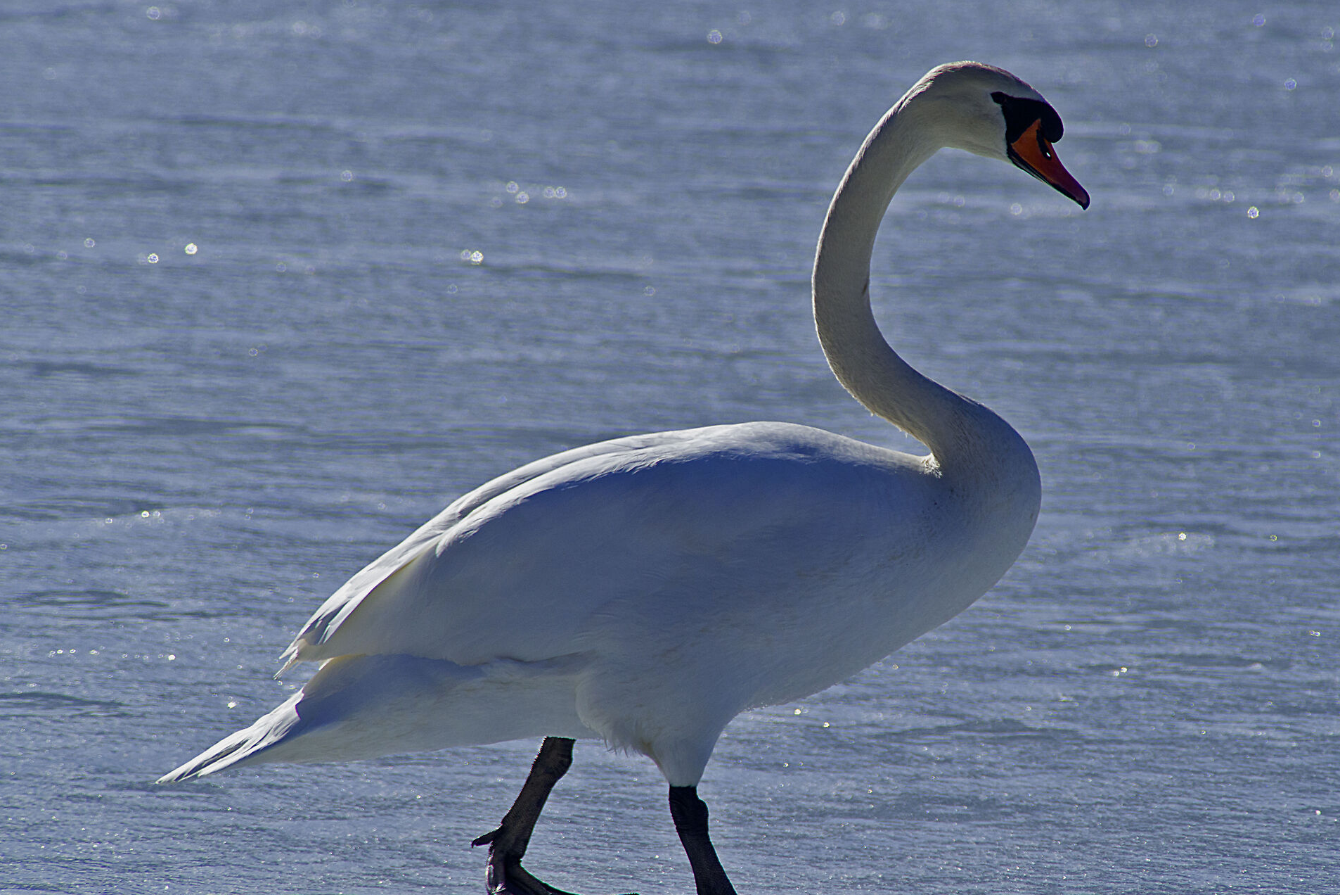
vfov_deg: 8.1
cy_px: 478
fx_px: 6329
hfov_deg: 12.1
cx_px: 833
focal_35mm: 170
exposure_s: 1/1500
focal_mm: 135
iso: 800
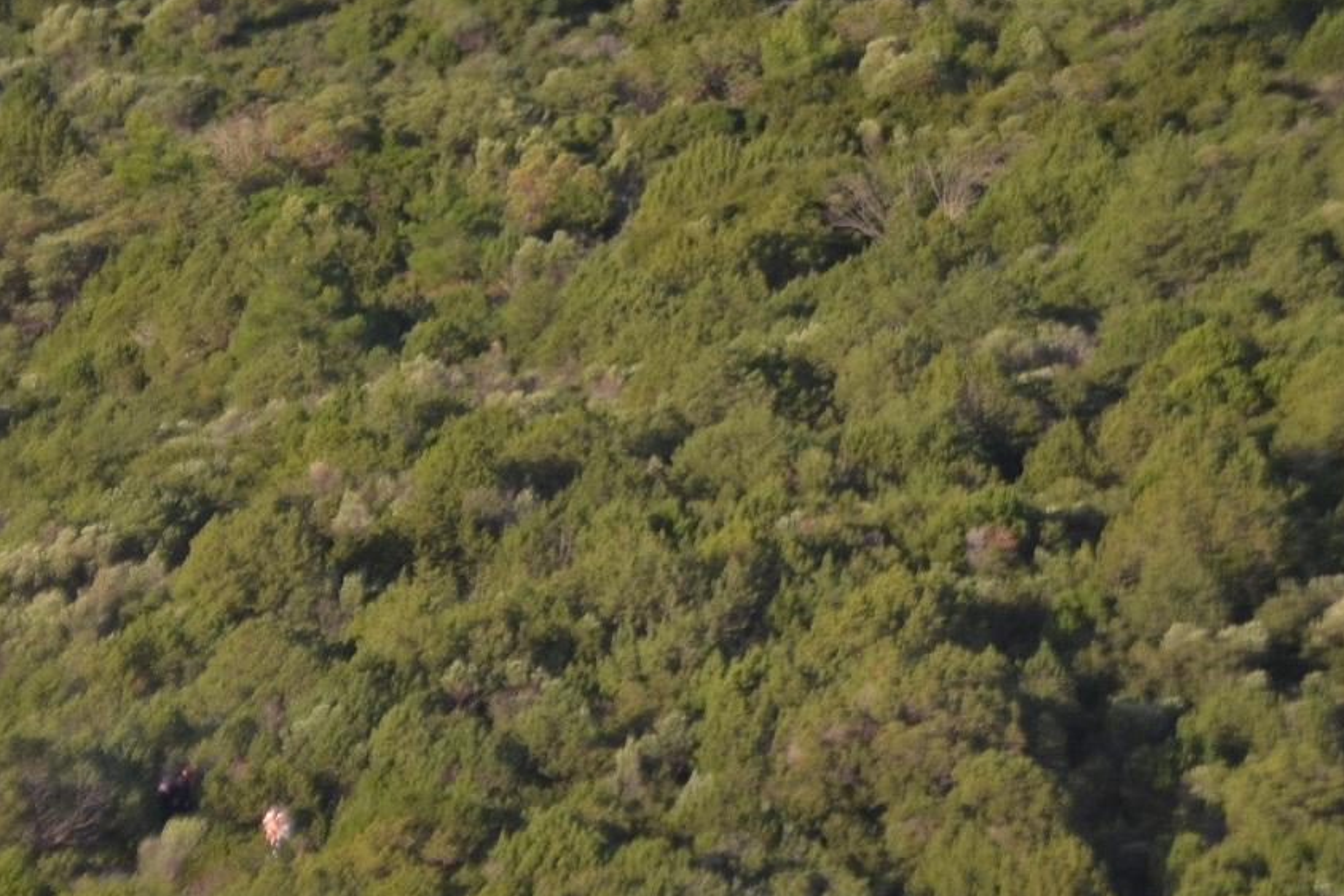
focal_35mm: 369
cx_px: 328
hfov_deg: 5.6
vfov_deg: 3.7
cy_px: 424
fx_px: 13775
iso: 400
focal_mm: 90
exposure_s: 1/250
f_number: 5.6
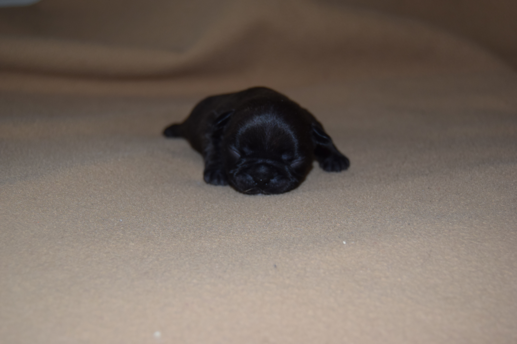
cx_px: 258
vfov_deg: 25.8
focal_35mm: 52
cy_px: 172
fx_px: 754
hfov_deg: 37.9
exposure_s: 1/60
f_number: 4.5
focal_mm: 35
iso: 560
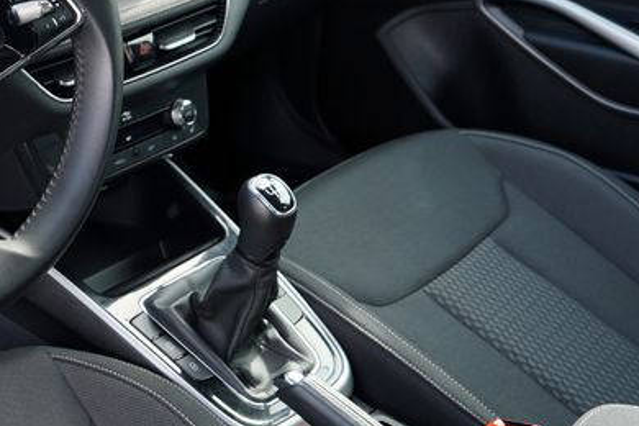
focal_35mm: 63
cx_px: -26
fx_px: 1118
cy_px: -22
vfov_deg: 20.7
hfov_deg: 29.4
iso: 100
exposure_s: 1/60
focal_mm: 24
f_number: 4
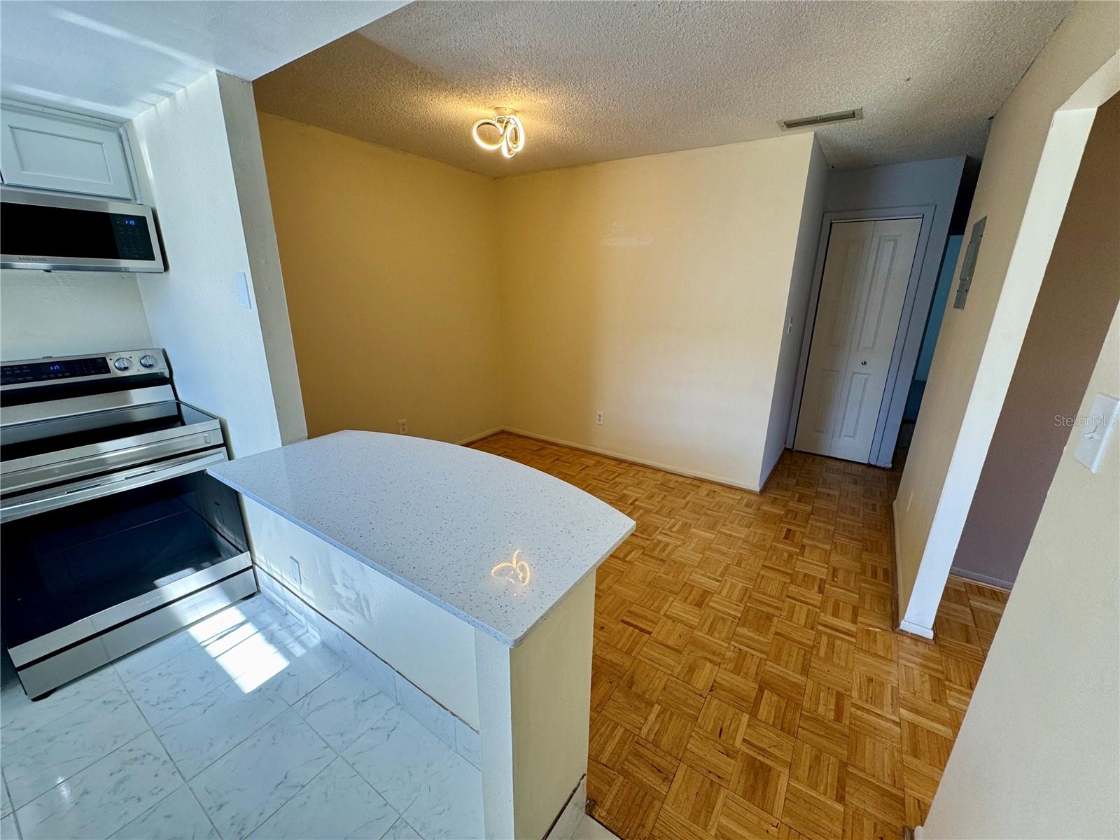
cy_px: 420
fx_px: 453
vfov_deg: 85.7
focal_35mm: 14
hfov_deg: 102.1
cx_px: 560
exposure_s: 1/120
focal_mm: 2.22
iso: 125
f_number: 2.2
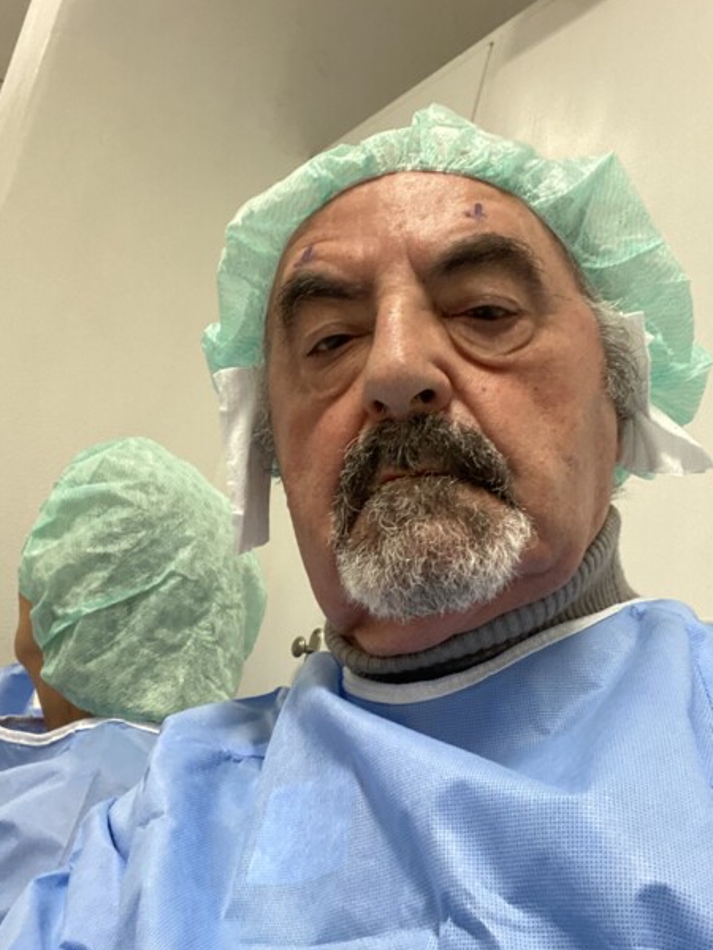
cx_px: 296
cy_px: 488
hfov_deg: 39.5
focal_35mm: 36
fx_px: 989
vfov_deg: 51.3
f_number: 2.2
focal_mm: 2.71
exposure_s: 1/50
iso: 320
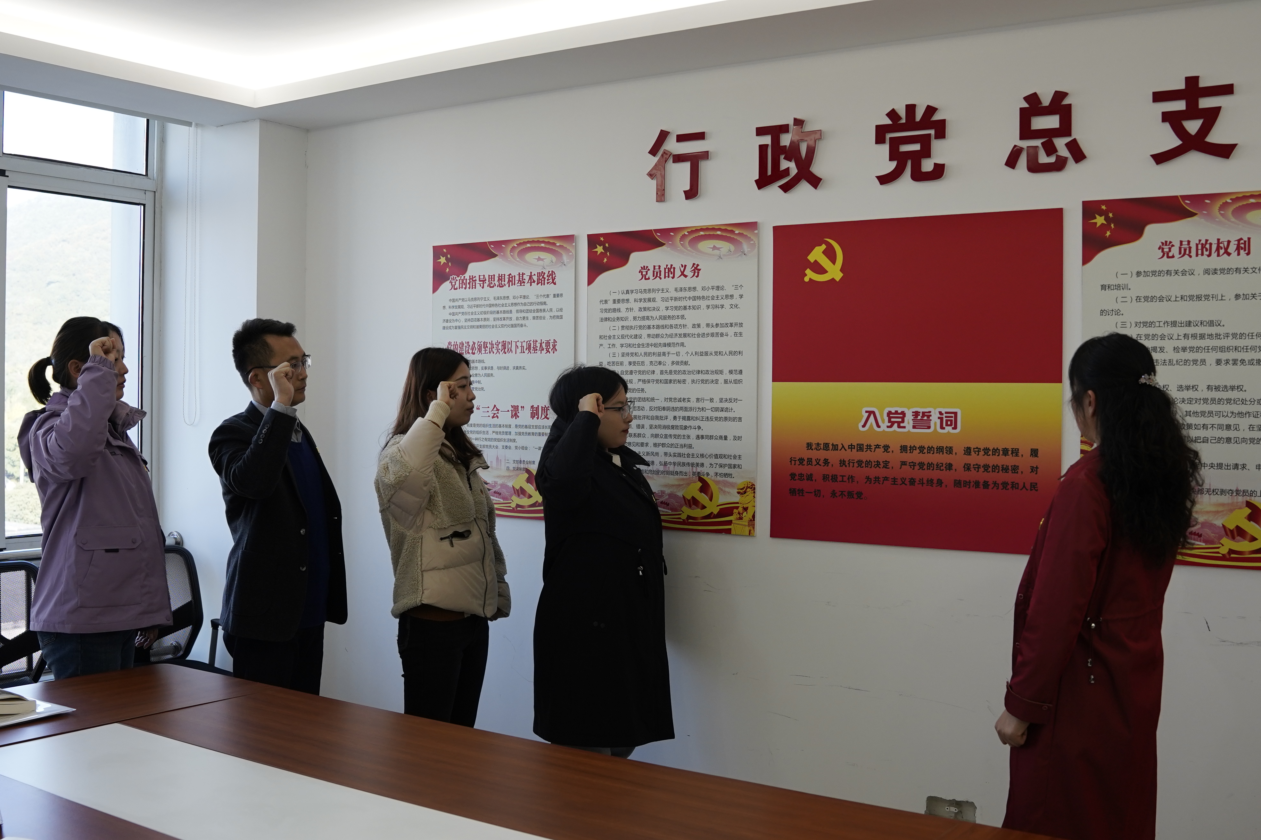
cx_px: 630
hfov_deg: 53.1
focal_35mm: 36
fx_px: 1261
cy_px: 420
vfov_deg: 36.9
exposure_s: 1/160
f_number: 4
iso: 640
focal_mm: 24
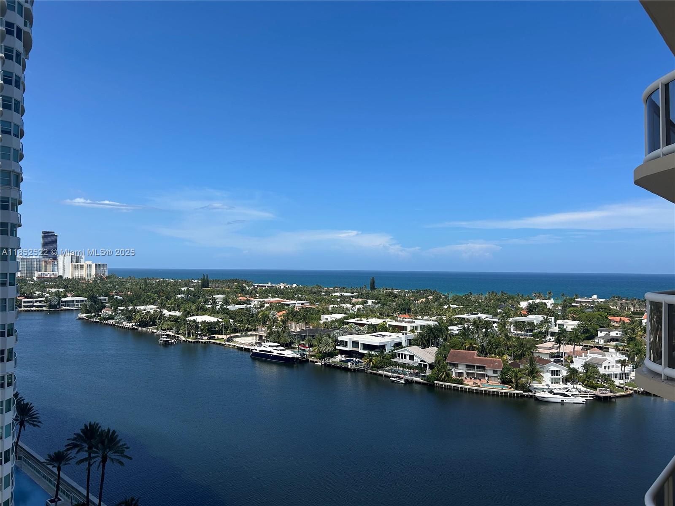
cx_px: 338
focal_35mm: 26
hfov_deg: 67.3
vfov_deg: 53.1
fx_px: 507
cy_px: 253
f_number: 1.5
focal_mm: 5.7
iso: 50
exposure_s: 1/5319
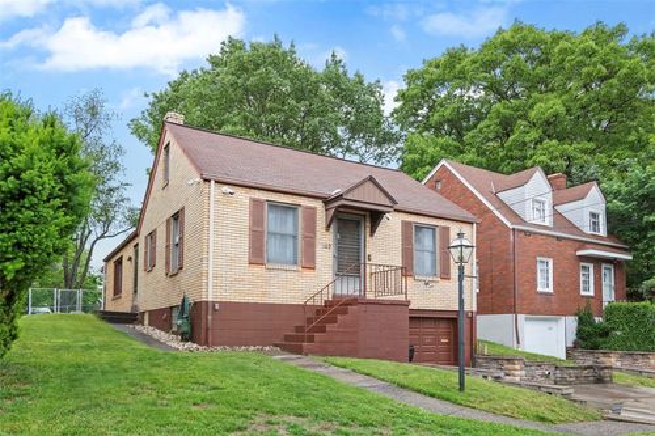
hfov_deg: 67.4
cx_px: 328
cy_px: 218
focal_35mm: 27
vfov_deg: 47.9
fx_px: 491
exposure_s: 1/13
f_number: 8
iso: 400
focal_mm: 27
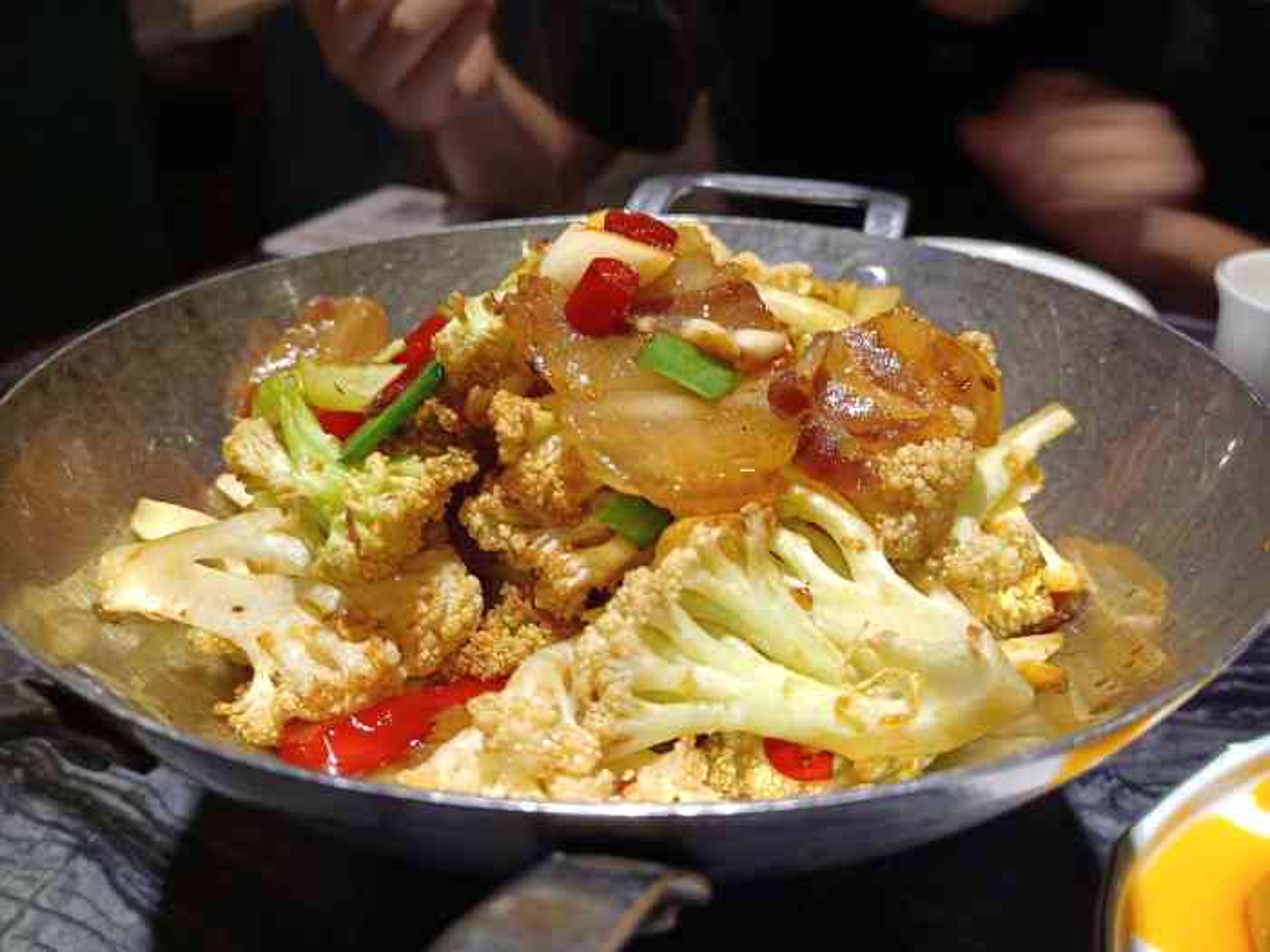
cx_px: 635
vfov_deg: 53.1
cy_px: 476
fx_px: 954
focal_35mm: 26
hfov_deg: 67.3
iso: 108
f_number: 1.8
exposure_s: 1/33.3
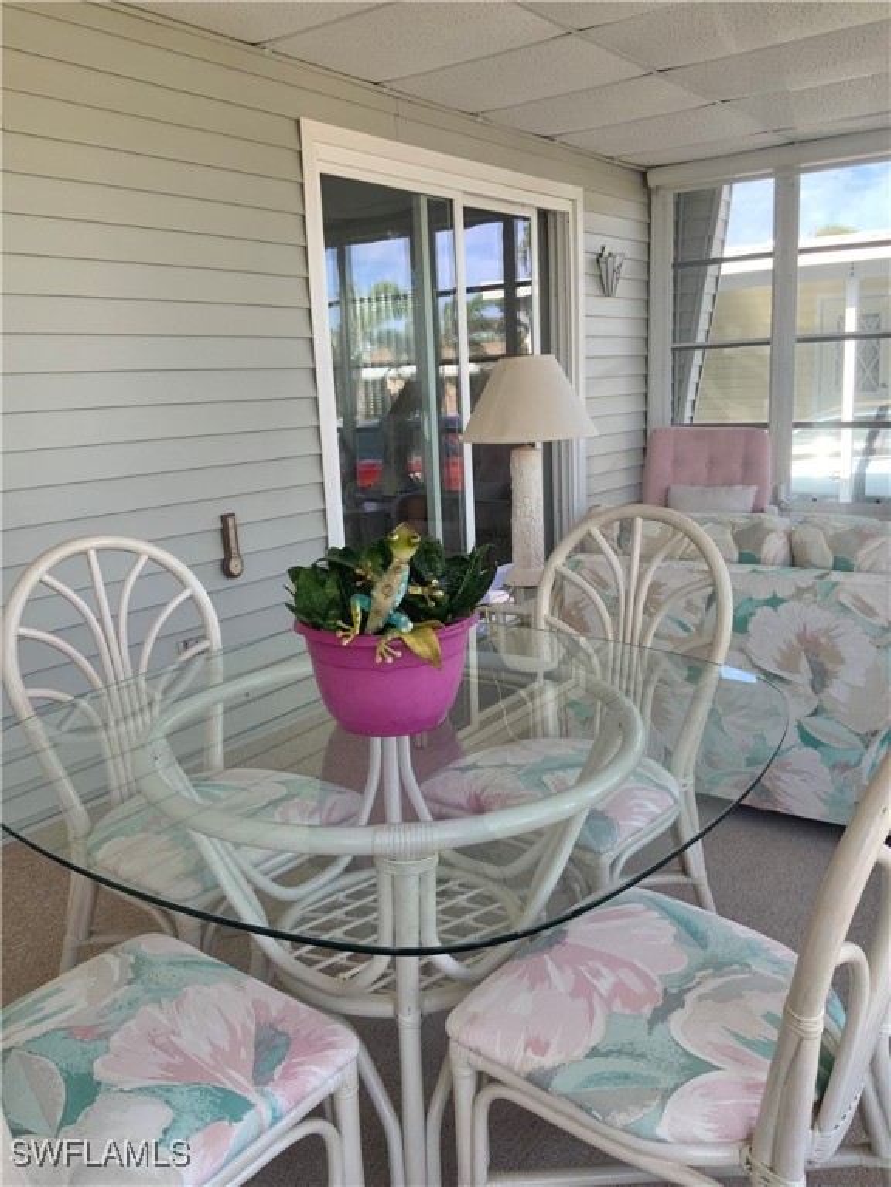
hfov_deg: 48.2
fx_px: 995
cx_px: 446
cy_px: 594
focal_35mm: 29
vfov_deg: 61.7
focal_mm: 3
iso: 16
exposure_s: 1/123
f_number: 1.8
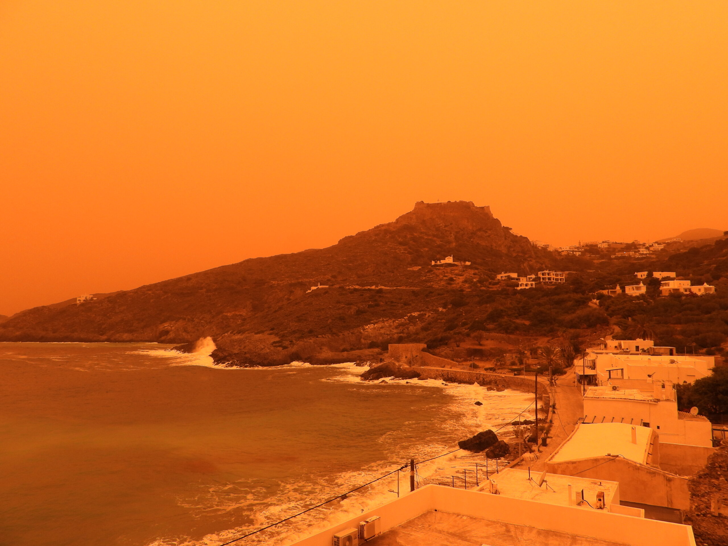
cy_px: 273
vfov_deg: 56.8
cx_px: 364
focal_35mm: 24
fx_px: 505
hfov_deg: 71.6
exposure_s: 1/80
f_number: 2.8
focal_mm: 4.3
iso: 100
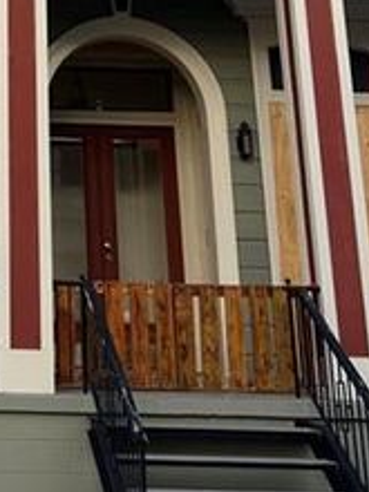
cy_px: -84
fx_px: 1123
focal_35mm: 79
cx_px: -60
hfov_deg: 17.8
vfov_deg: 22.9
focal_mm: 5.7
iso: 50
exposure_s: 1/846
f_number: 1.5
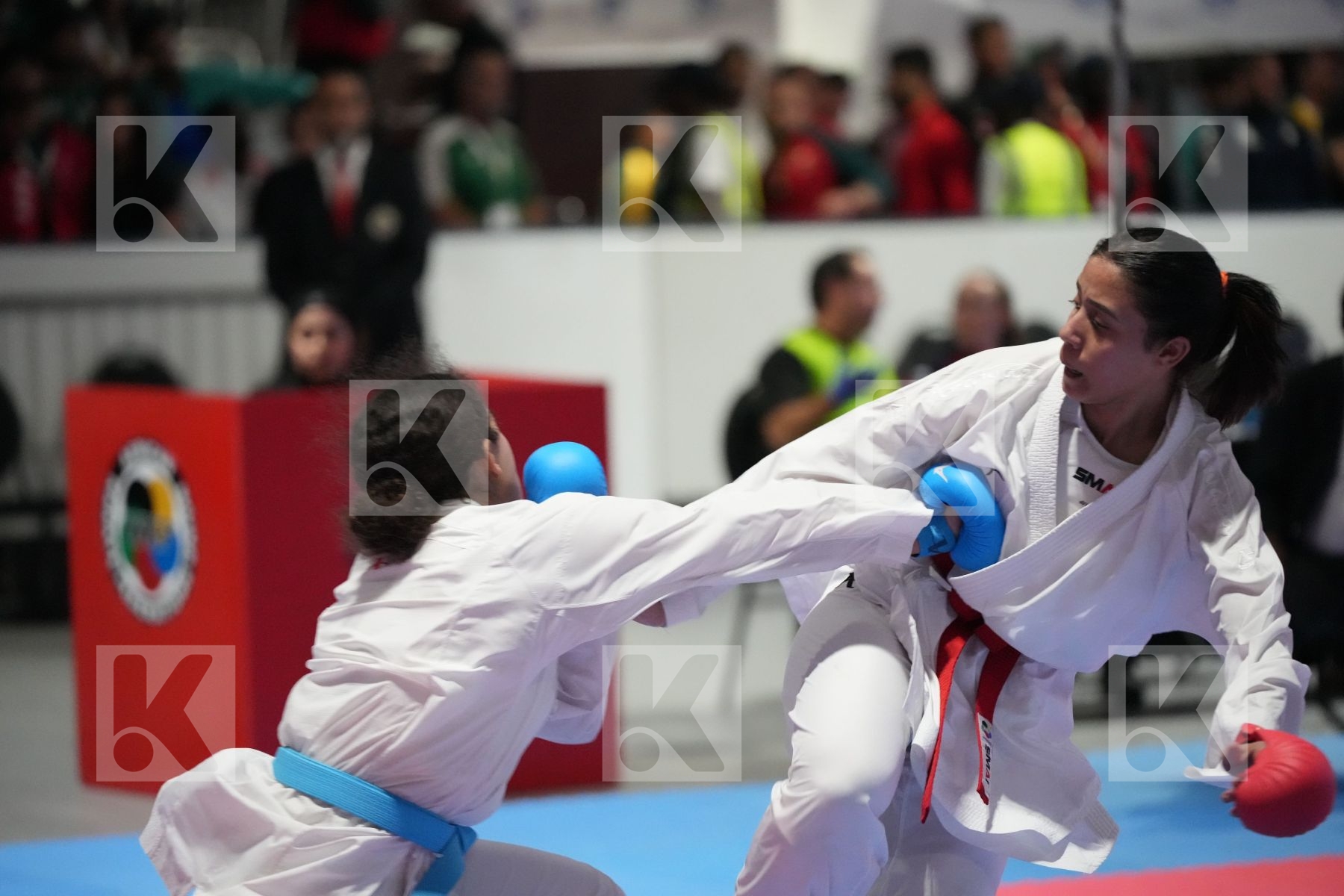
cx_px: 672
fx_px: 6160
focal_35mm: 165
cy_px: 448
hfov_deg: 12.5
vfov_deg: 8.3
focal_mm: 165
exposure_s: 1/800
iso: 10000
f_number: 2.8
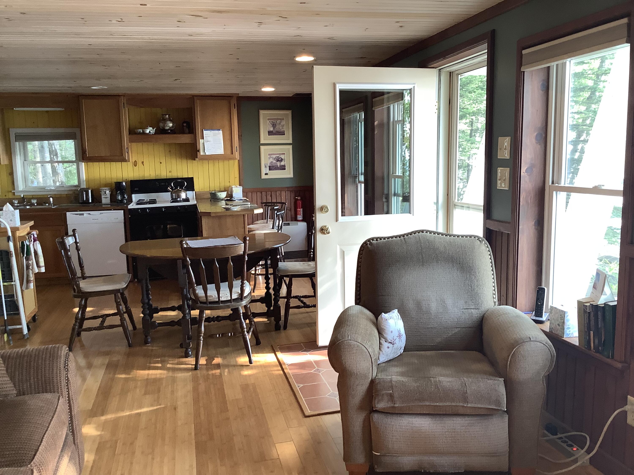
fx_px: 568
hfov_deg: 58.4
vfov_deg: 45.4
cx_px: 317
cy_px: 238
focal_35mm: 31
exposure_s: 1/50
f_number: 2.4
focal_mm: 3.3
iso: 80
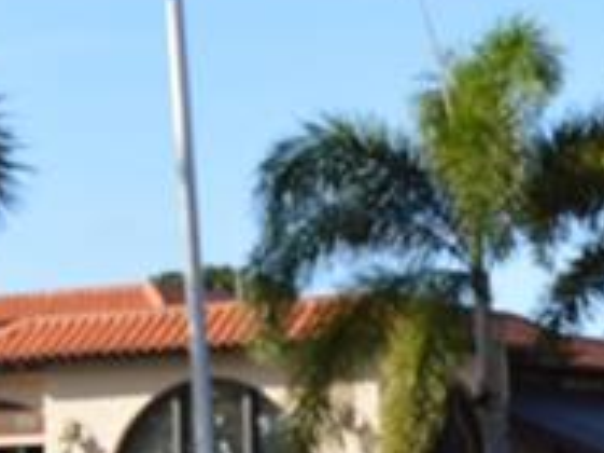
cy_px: 327
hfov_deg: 10.9
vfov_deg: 8.2
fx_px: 3167
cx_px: 161
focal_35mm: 182
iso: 100
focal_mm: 23
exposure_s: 1/200
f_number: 7.1
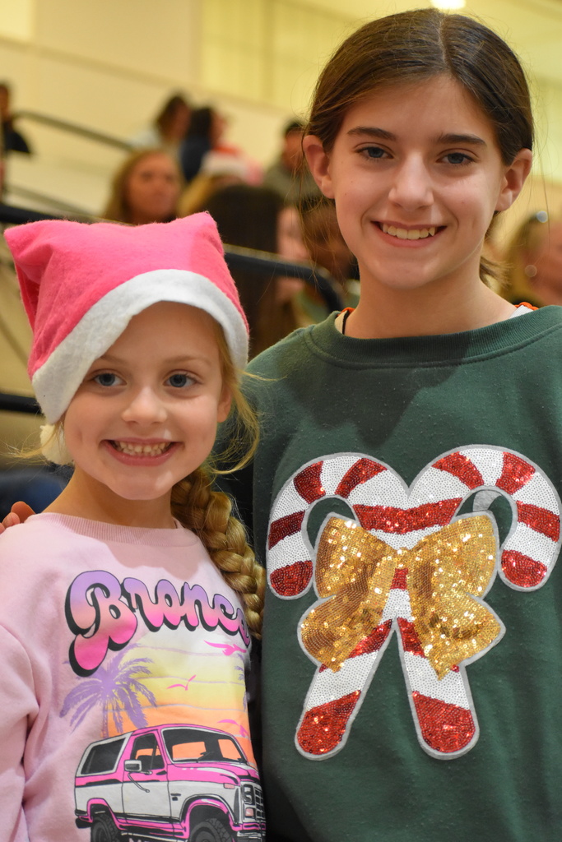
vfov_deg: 19.5
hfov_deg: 13.0
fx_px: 2458
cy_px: 421
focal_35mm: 105
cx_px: 281
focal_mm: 70
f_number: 4.5
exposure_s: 1/160
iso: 3200
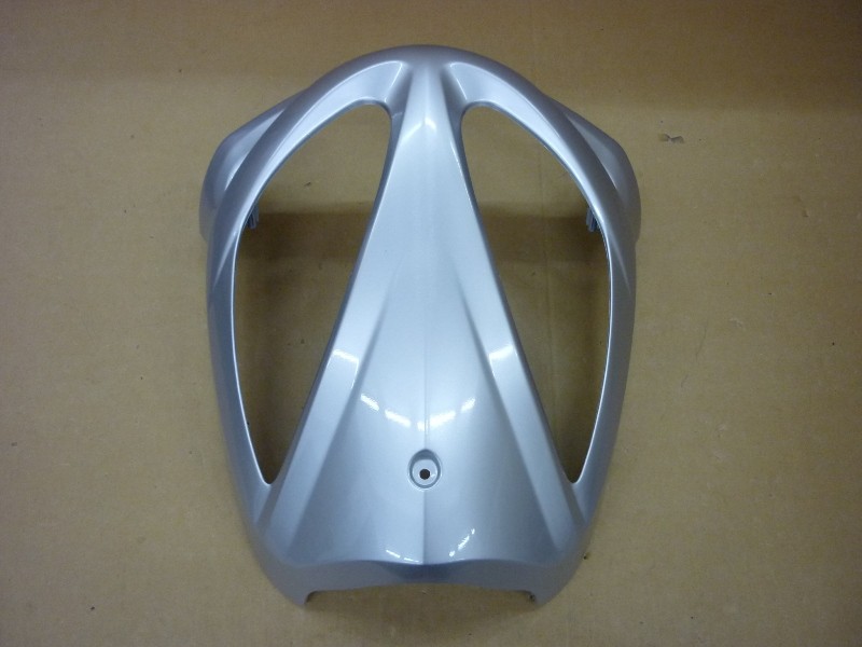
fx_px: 822
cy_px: 324
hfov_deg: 55.4
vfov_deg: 42.9
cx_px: 431
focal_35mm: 33
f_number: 2.8
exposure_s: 1/30
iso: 250
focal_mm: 5.5
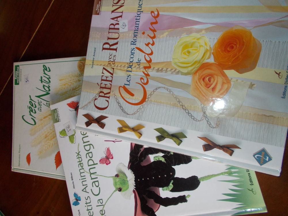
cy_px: 108
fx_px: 216
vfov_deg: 53.1
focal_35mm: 26
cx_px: 144
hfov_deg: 67.3
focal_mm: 4.6
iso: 200
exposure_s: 1/25
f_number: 3.2
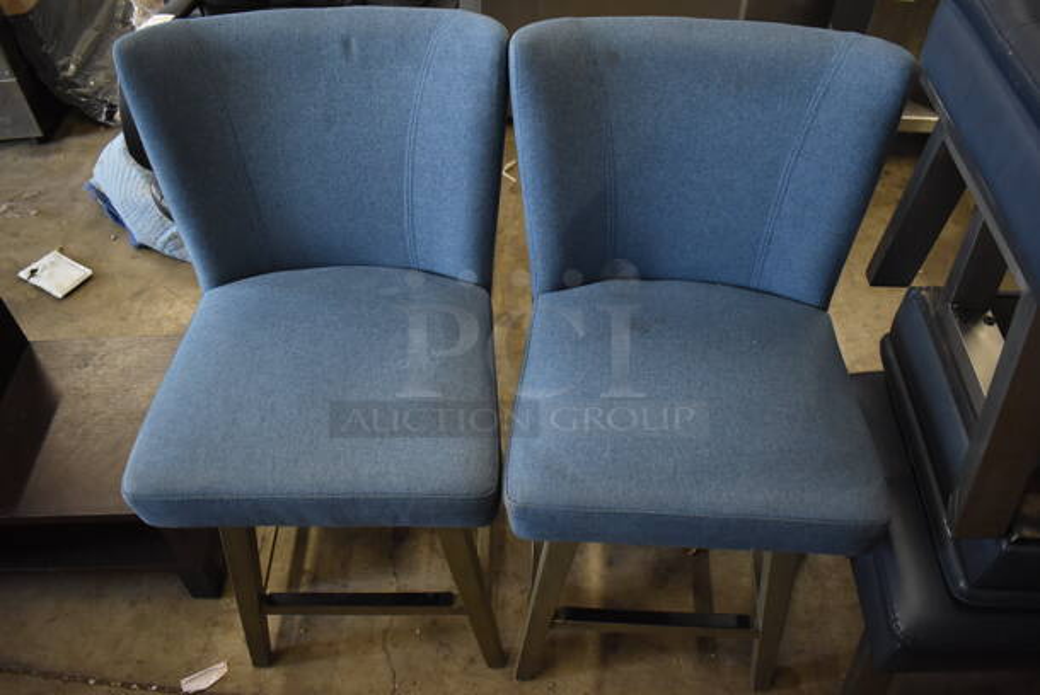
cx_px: 520
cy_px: 348
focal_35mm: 27
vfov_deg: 48.0
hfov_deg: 67.3
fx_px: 781
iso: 1800
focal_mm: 18
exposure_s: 1/125
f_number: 3.5
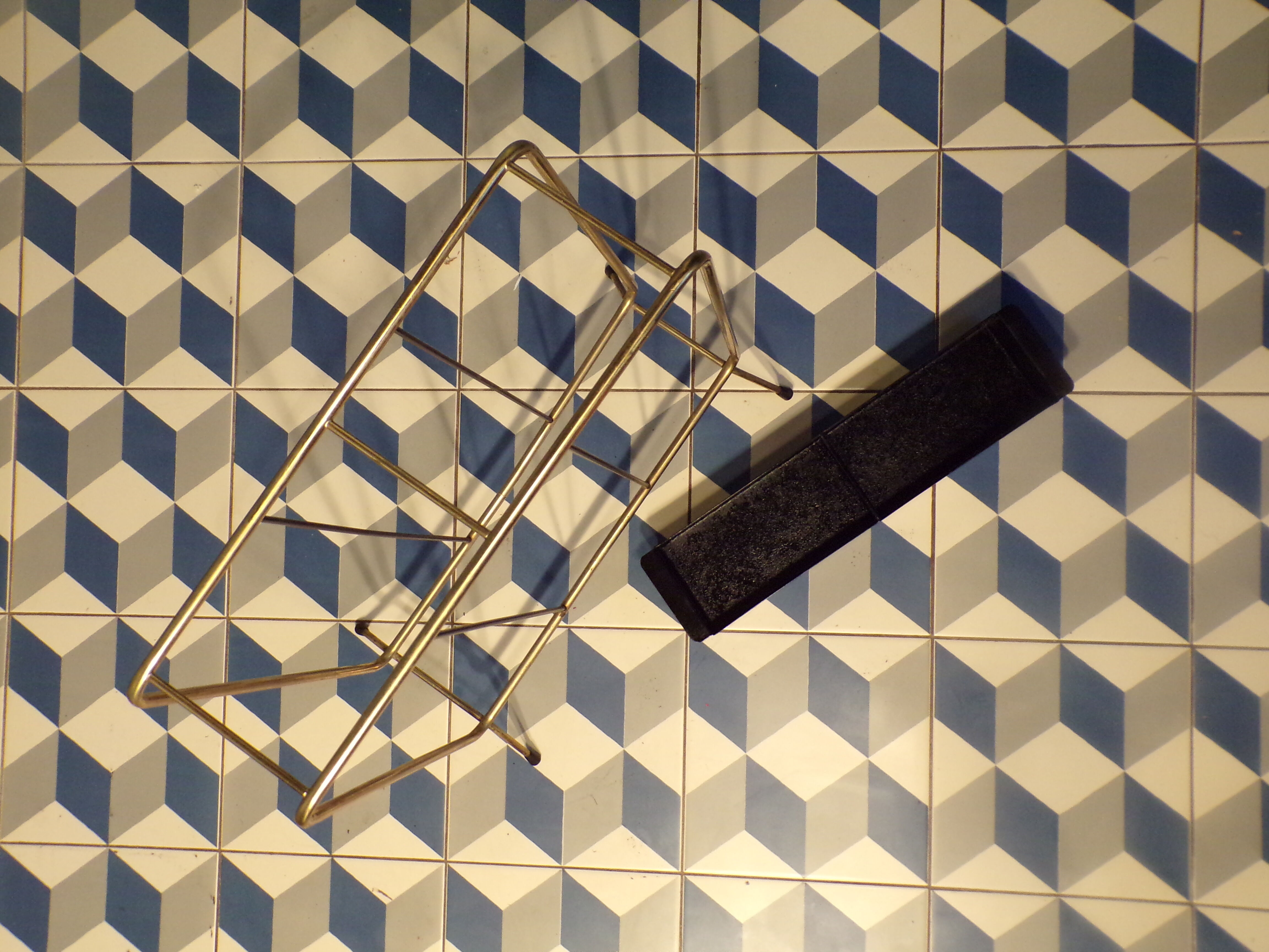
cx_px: 634
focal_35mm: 32
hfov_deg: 56.8
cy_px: 476
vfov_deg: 44.2
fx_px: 1173
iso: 341
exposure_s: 1/20
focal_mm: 5.8
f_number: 3.2
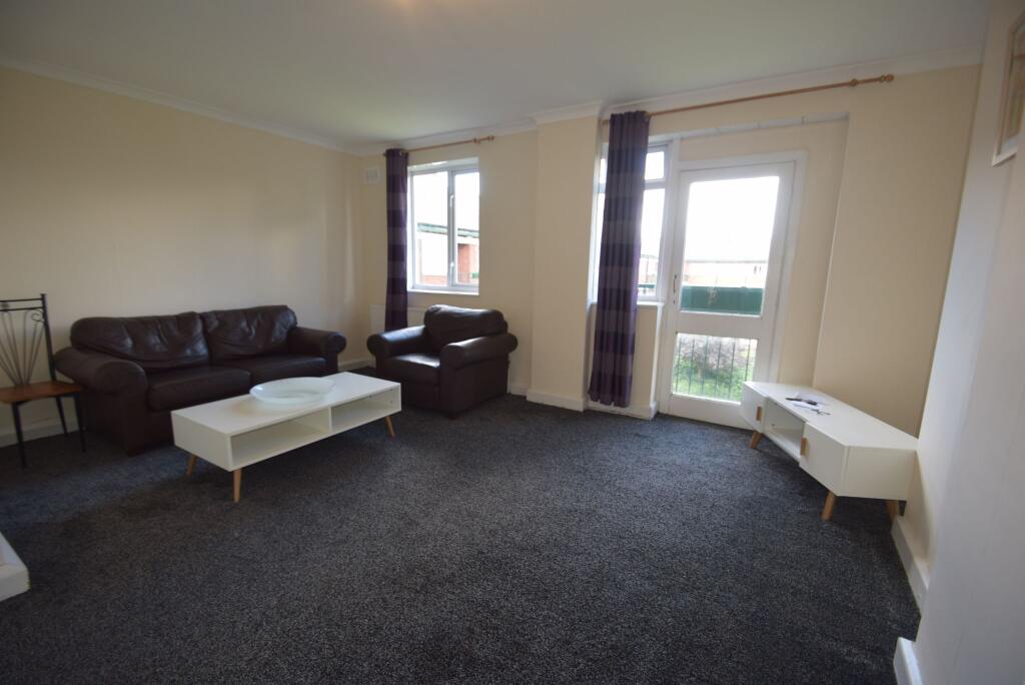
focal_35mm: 15
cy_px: 342
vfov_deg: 77.4
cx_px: 512
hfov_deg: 100.4
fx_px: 427
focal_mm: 10
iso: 400
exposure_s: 1/100
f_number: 3.5
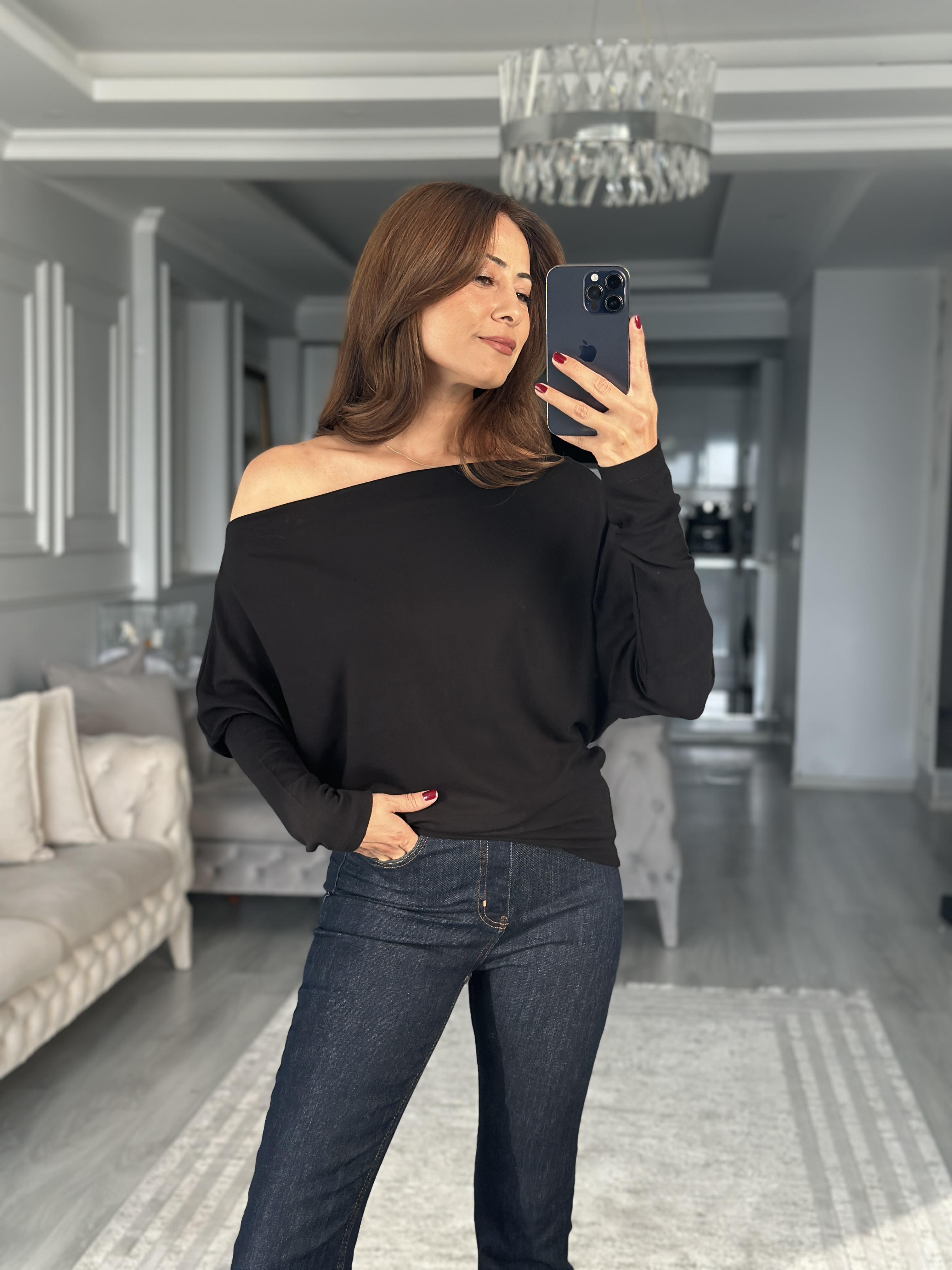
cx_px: 476
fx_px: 1760
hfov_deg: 30.3
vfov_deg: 39.7
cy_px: 635
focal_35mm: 48
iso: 100
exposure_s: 1/172
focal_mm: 6.86
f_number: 1.78
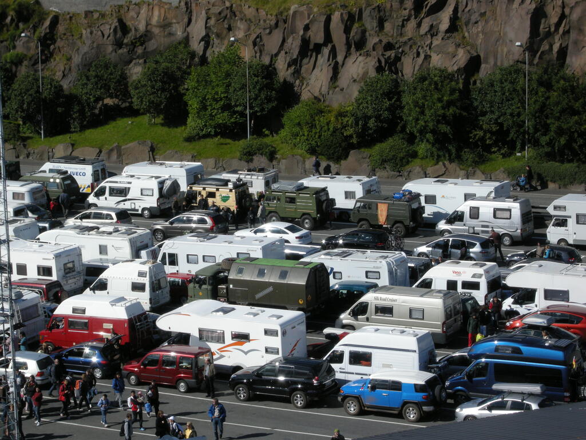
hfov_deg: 16.0
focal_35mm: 123
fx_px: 2082
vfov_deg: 12.0
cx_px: 293
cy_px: 220
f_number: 7.3
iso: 100
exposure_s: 1/424
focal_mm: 26.3
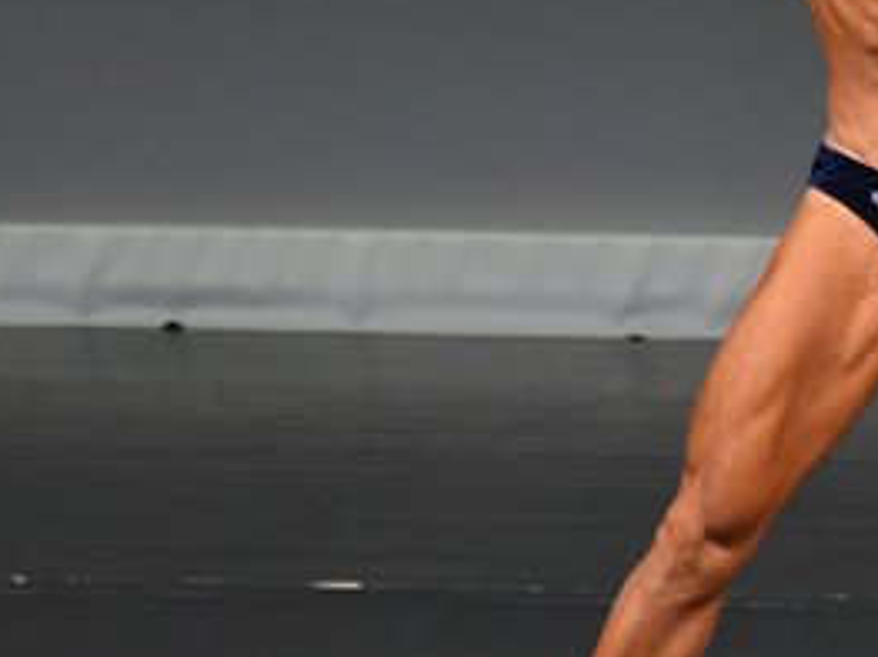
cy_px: 227
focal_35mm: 1061
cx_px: 983
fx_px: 26899
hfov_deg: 1.9
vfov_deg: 1.4
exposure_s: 1/400
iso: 4000
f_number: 5.6
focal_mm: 250
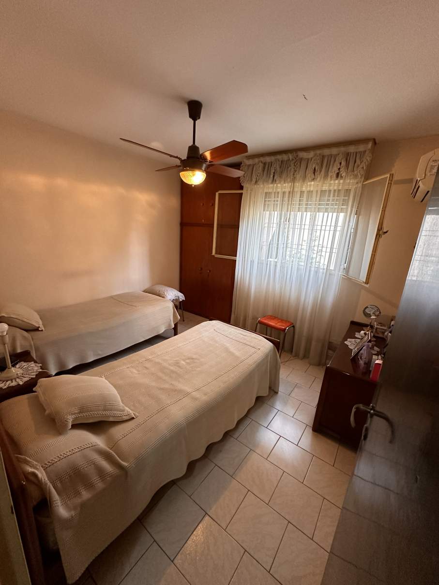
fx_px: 237
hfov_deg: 85.7
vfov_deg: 102.1
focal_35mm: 14
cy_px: 292
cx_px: 220
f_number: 2.2
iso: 400
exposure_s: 1/50
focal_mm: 2.22
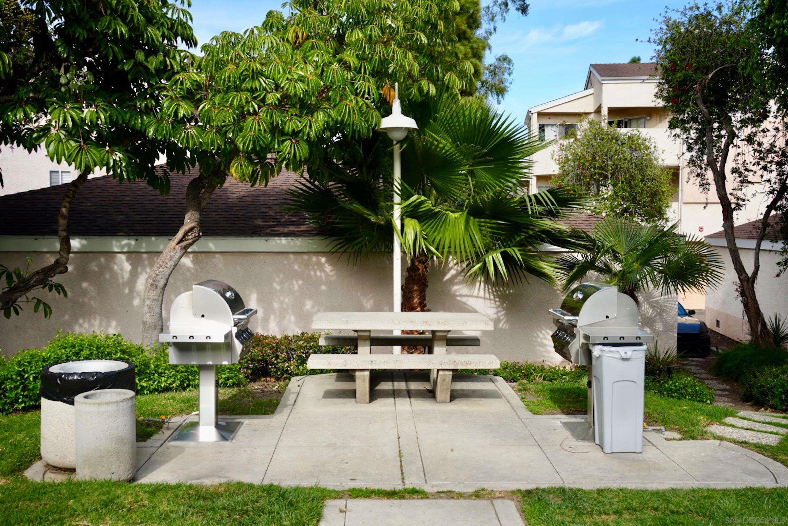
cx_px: 394
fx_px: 767
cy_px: 263
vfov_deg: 37.9
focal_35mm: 35
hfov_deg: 54.4
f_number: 5.6
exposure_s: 1/320
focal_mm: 35
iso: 100
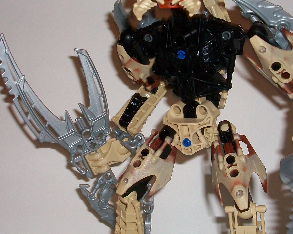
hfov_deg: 29.1
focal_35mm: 65
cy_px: 104
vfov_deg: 23.5
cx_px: 174
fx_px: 564
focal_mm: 5.7
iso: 120
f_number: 2.8
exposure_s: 1/60
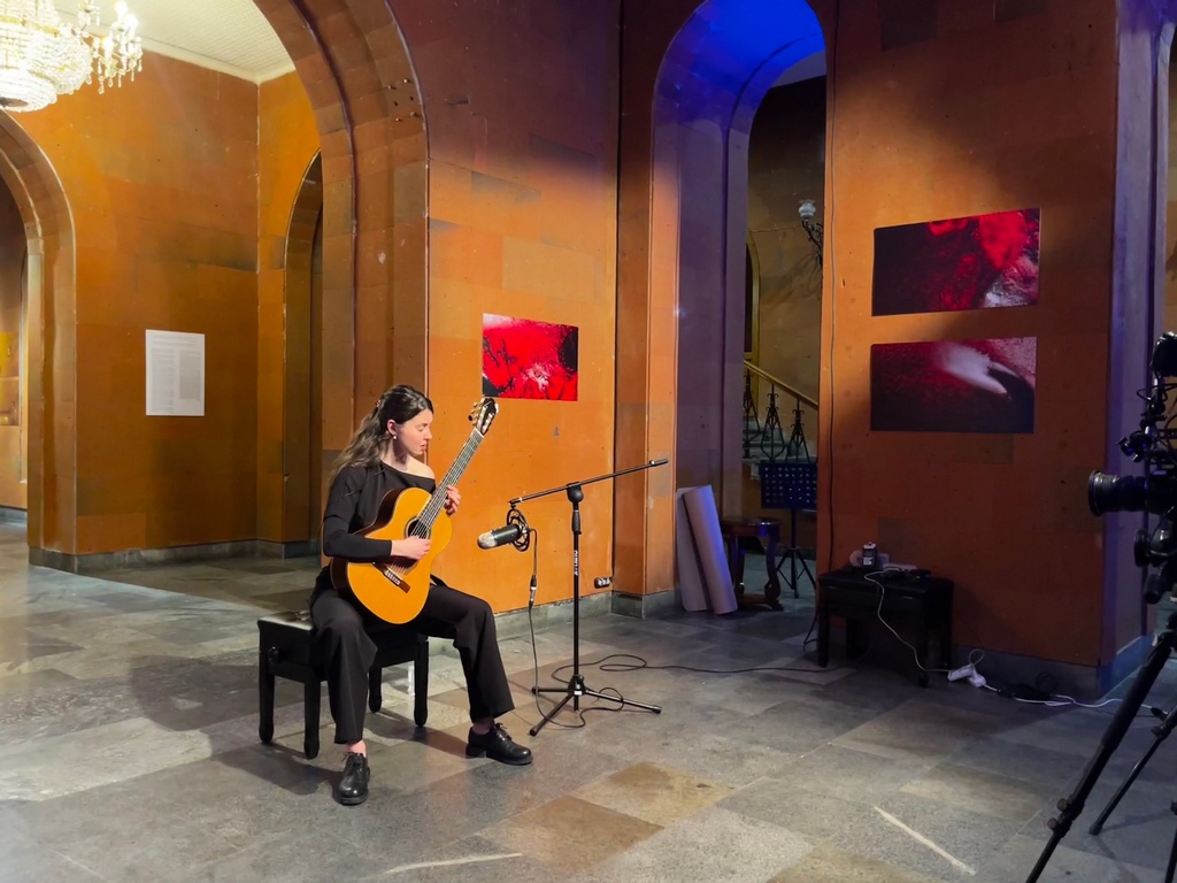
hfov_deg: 67.3
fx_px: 884
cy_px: 442
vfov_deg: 53.1
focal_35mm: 26
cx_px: 588
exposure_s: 1/50
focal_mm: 5.1
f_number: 1.6
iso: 500
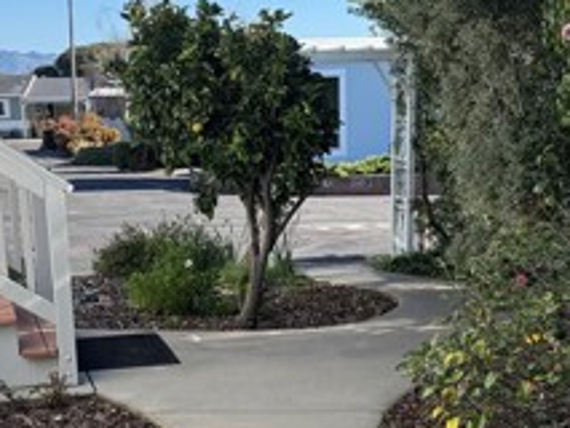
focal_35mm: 72
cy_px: 380
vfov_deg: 20.1
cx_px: 270
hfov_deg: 27.0
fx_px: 1186
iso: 100
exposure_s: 1/3425
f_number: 1.78
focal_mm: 6.76
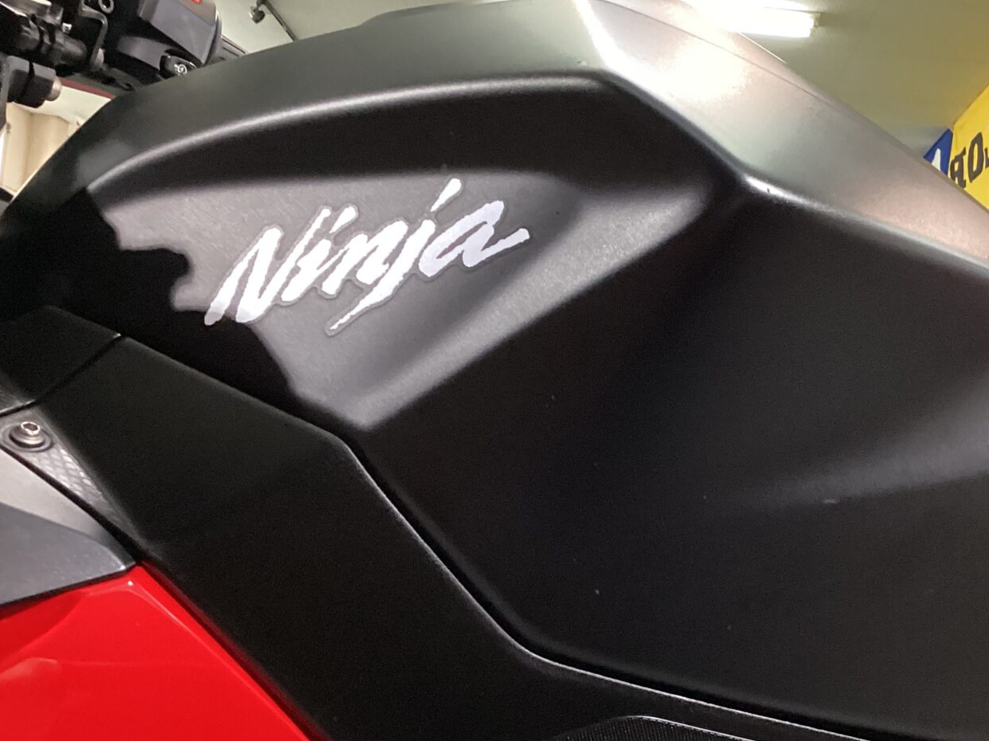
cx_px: 656
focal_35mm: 48
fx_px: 1371
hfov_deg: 39.2
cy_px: 427
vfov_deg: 30.2
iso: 200
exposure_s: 1/60
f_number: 2.4
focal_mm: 3.3
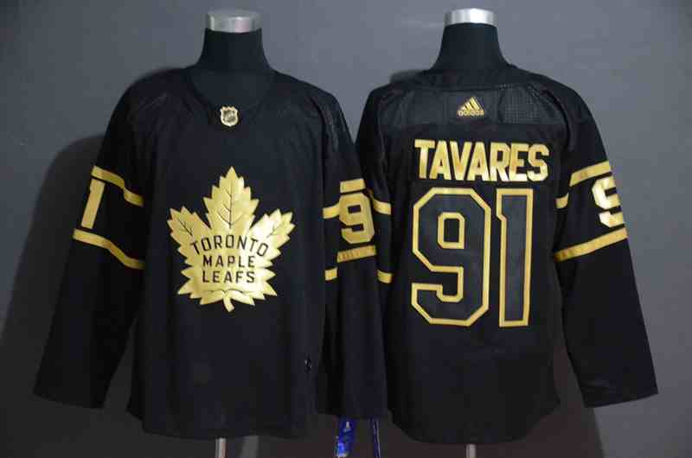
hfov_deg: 22.7
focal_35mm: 90
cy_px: 229
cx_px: 346
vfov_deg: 15.1
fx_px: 1727
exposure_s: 1/15
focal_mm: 60
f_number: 5
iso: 4000
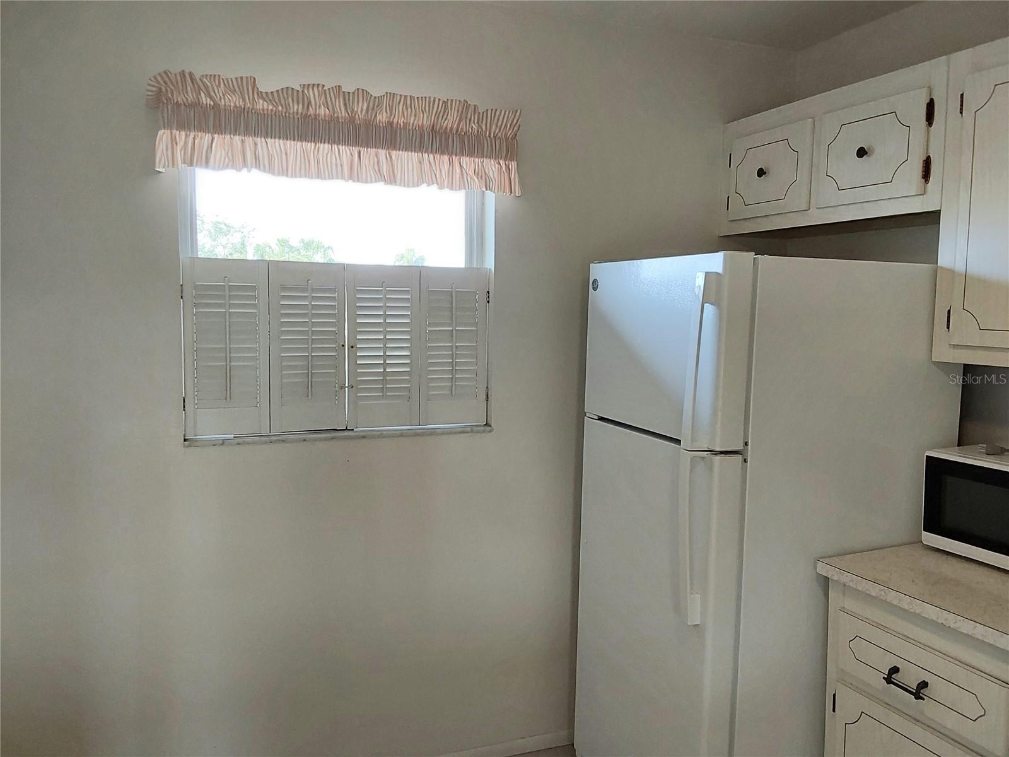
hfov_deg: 63.4
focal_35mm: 28
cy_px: 378
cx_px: 504
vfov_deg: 49.7
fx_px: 816
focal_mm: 2.91
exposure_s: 1/120
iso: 100
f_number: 1.9
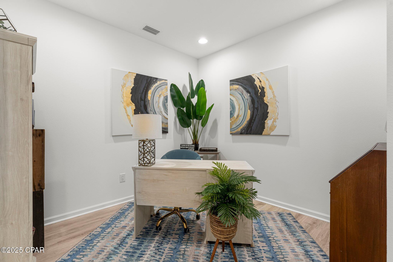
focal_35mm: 16
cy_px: 131
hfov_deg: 96.4
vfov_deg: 73.4
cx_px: 196
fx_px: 176
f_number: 8
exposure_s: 1/5
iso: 400
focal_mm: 16.1
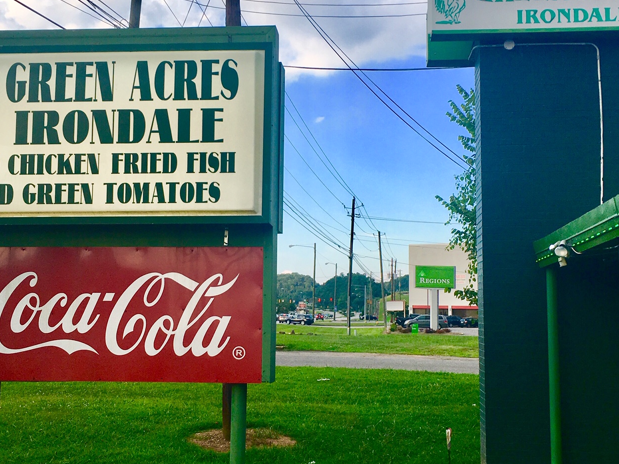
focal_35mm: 47
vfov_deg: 30.9
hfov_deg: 40.4
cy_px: 219
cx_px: 308
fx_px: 840
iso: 25
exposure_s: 1/680
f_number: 2.2
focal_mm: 4.15
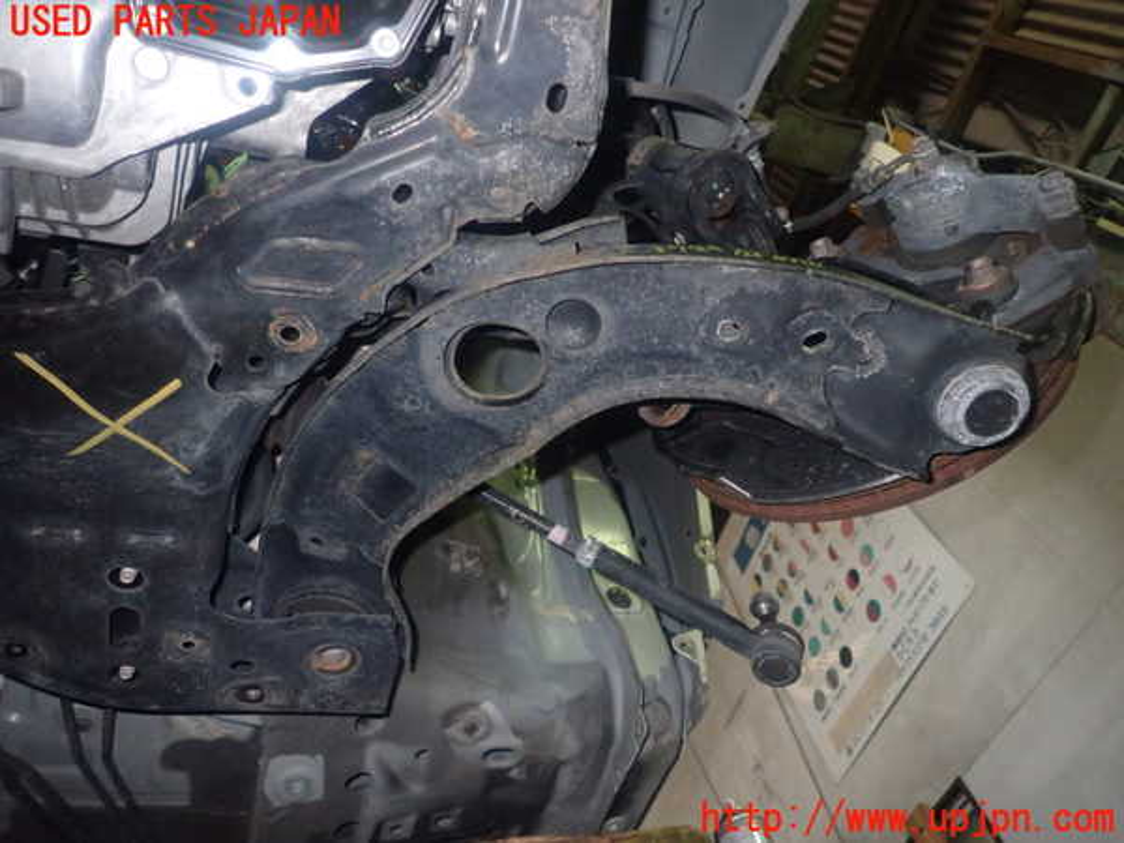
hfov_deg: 69.4
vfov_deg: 54.9
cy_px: 422
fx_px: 812
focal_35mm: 25
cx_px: 562
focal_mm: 4.5
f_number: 5.6
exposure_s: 1/30
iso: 800
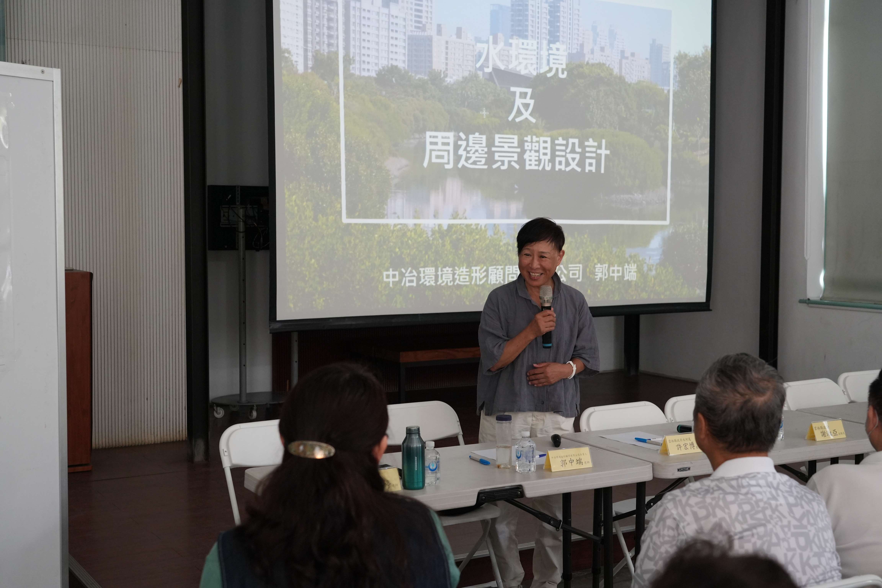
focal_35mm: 44
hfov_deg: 44.5
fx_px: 1078
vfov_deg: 30.5
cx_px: 441
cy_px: 294
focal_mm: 44
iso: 3200
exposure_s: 1/125
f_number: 5
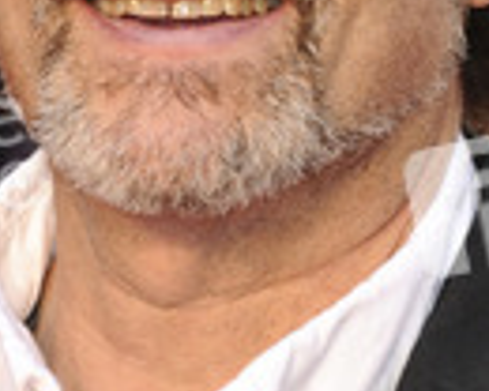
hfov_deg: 2.2
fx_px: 12562
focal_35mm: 868
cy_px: 0
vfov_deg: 1.8
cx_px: 258
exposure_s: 1/200
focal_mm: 200
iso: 640
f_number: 5
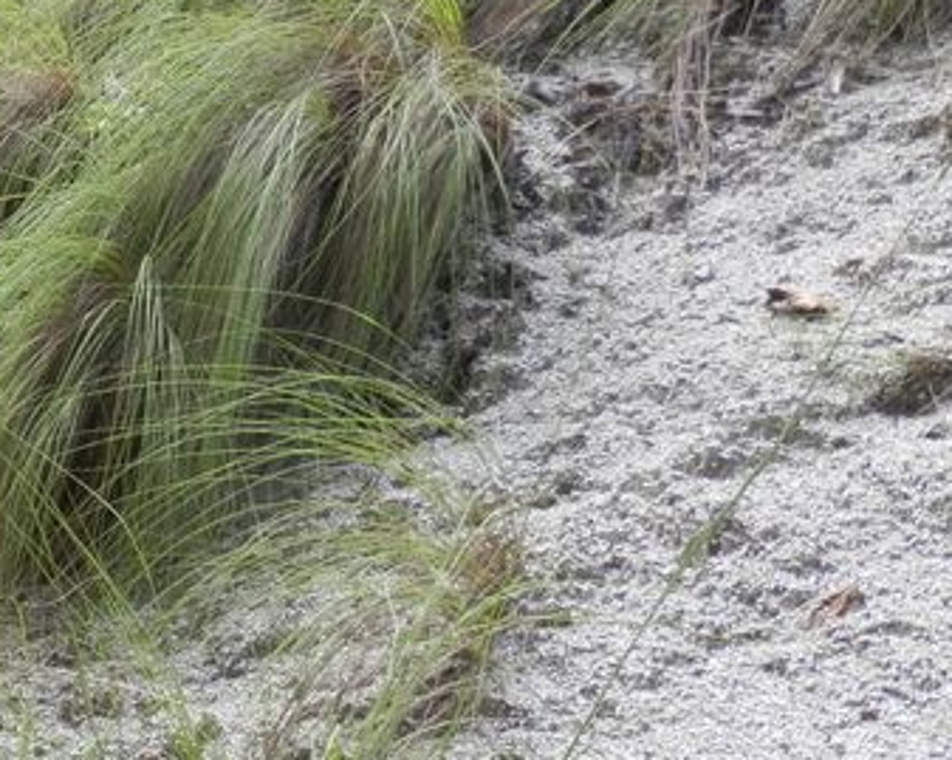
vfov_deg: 26.1
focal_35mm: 58
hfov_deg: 29.4
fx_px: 1633
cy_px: 271
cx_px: -85
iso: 80
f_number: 3
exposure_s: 1/200
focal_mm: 4.5
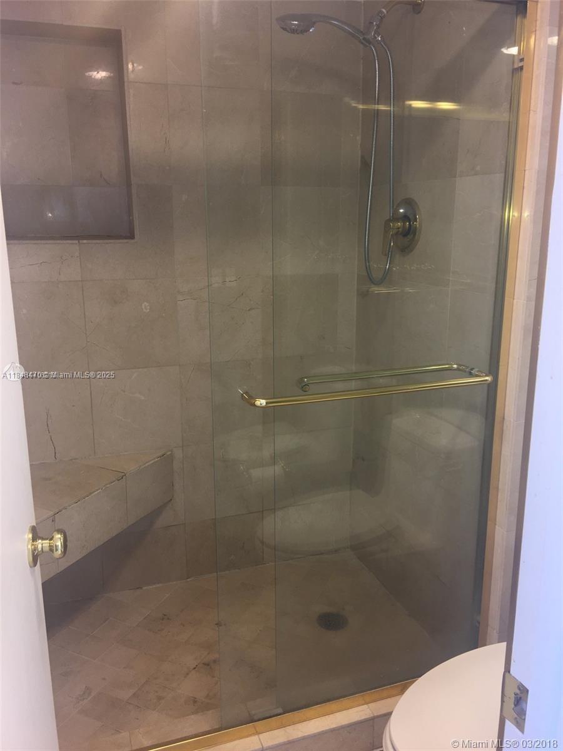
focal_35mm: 29
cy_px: 376
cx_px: 282
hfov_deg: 48.2
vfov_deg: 61.7
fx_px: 629
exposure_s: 1/30
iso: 25
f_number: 2.2
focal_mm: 4.15
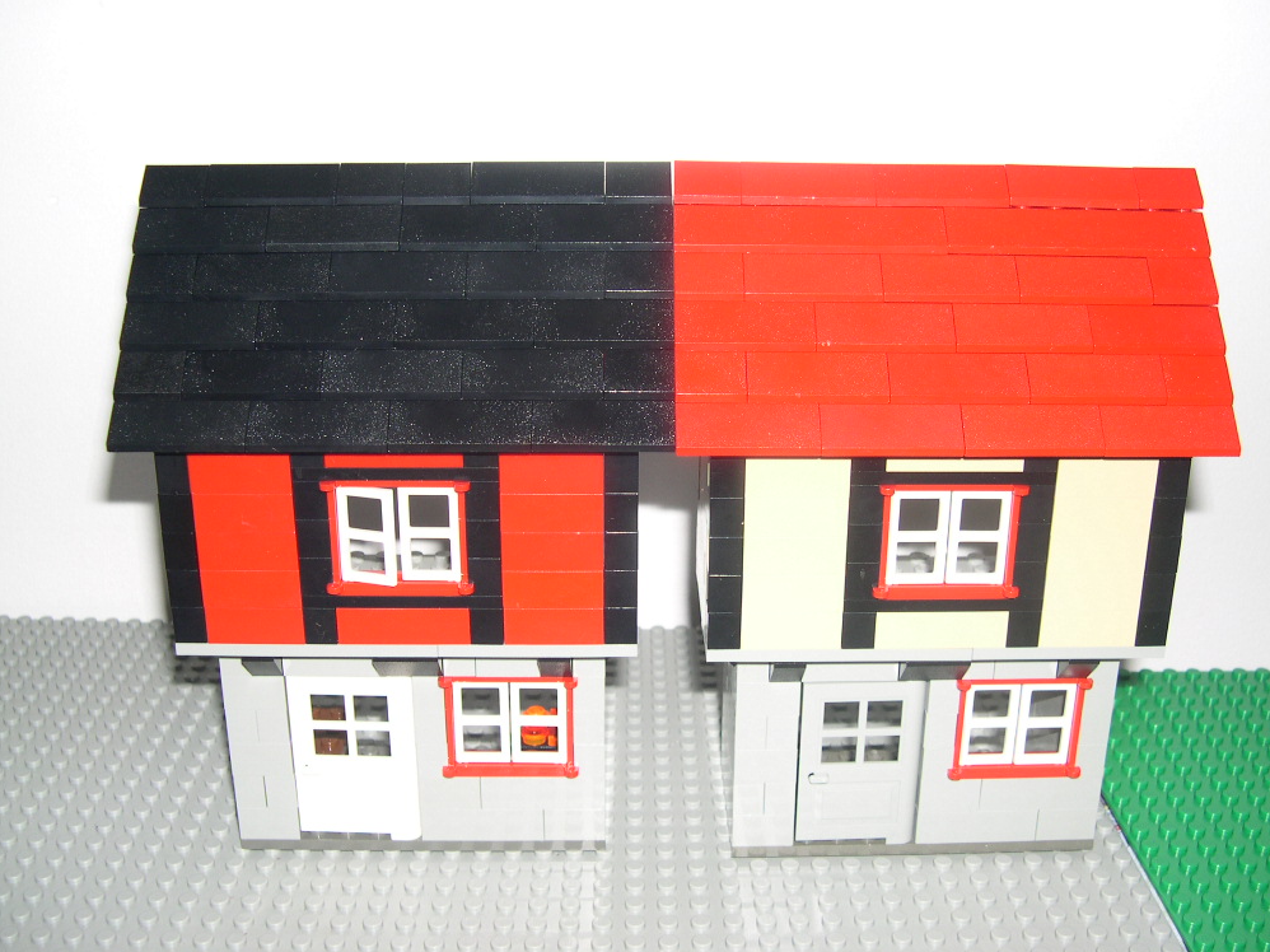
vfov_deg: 36.8
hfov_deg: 47.9
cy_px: 476
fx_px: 1430
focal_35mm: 39
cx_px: 649
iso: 100
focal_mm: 8
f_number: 2.8
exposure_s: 1/60
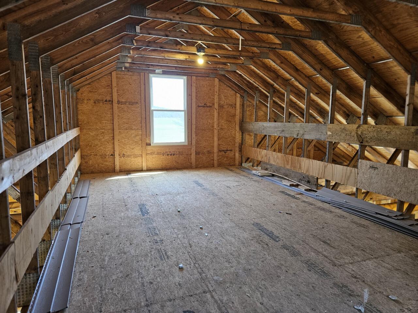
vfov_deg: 58.9
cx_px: 209
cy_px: 156
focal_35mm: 23
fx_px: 278
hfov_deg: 73.9
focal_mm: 5.4
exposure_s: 1/120
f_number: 1.8
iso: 250
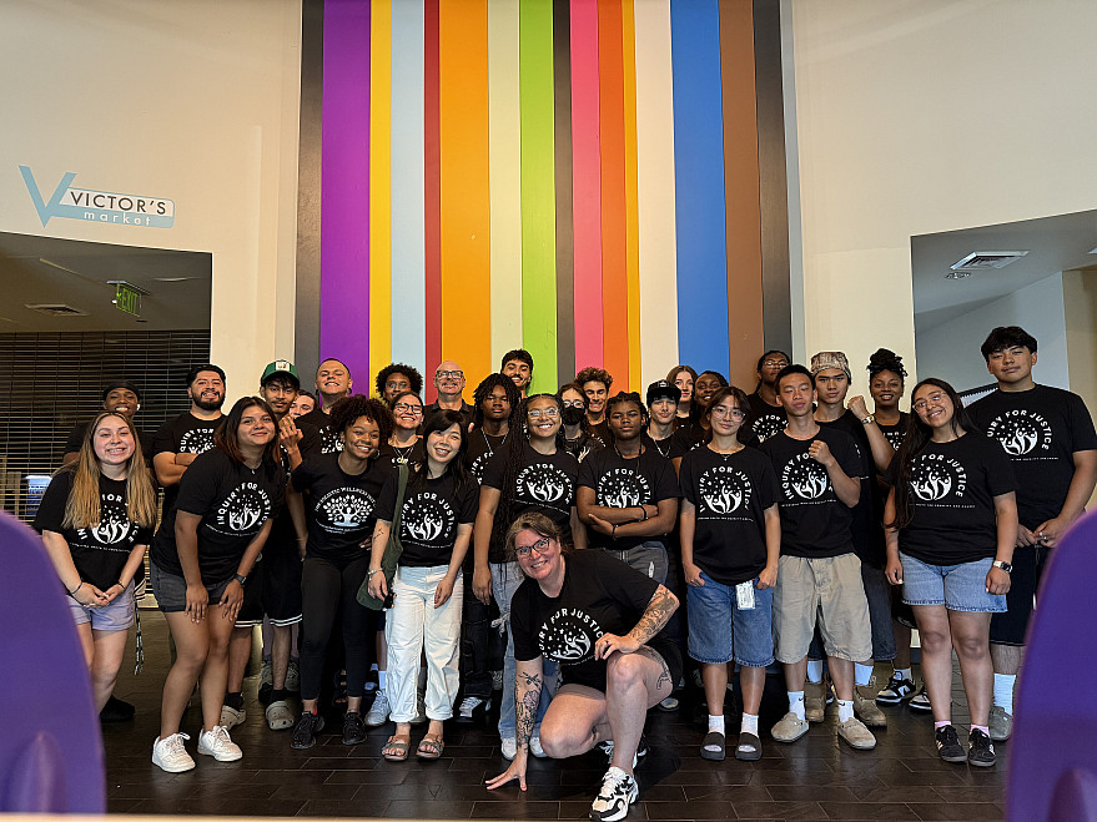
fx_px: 760
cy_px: 411
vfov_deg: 56.8
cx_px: 548
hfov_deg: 71.6
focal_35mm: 24
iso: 250
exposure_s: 1/60
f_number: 1.78
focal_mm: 6.76
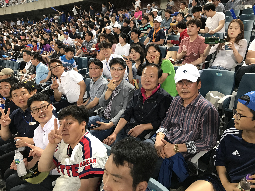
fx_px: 206
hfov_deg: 63.4
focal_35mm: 28
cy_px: 96
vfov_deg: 49.7
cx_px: 128
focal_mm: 3.99
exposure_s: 1/20
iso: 40
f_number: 1.8
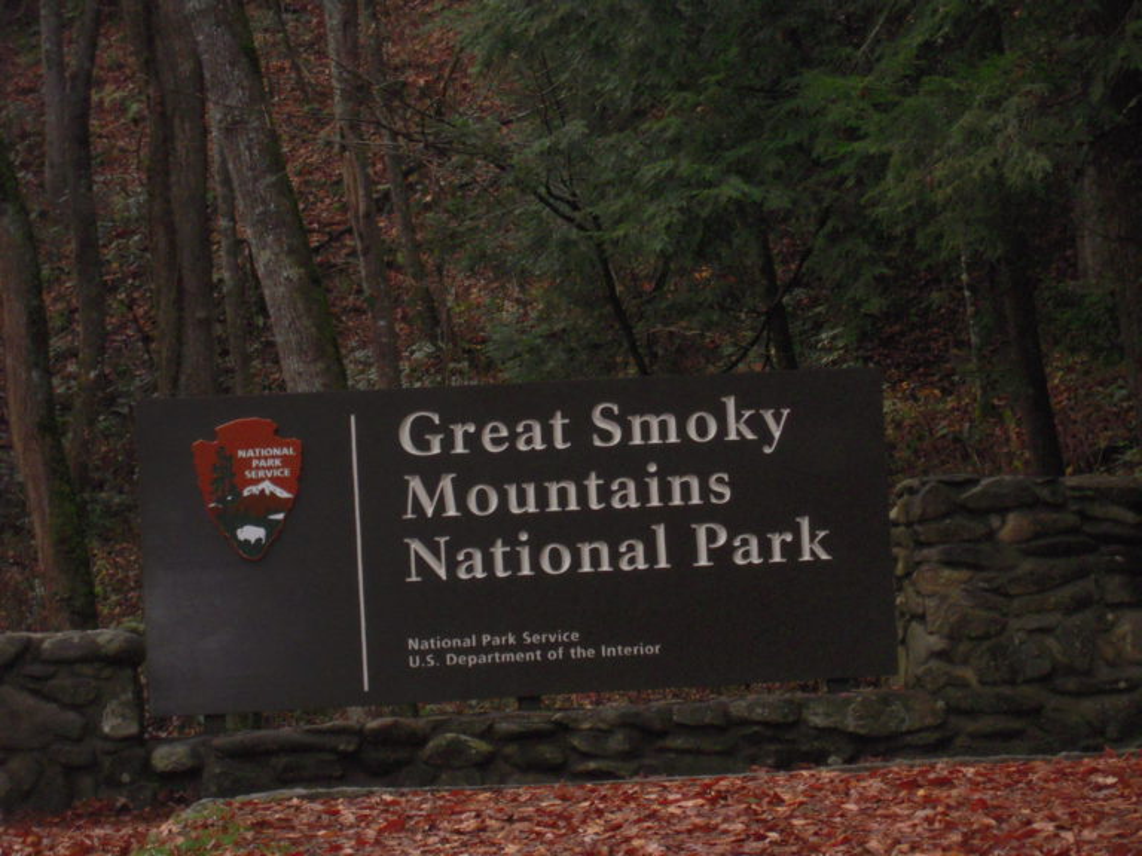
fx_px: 3695
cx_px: 571
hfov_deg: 17.6
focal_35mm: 112
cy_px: 428
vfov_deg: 13.2
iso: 800
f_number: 5.8
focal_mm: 20
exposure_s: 1/640
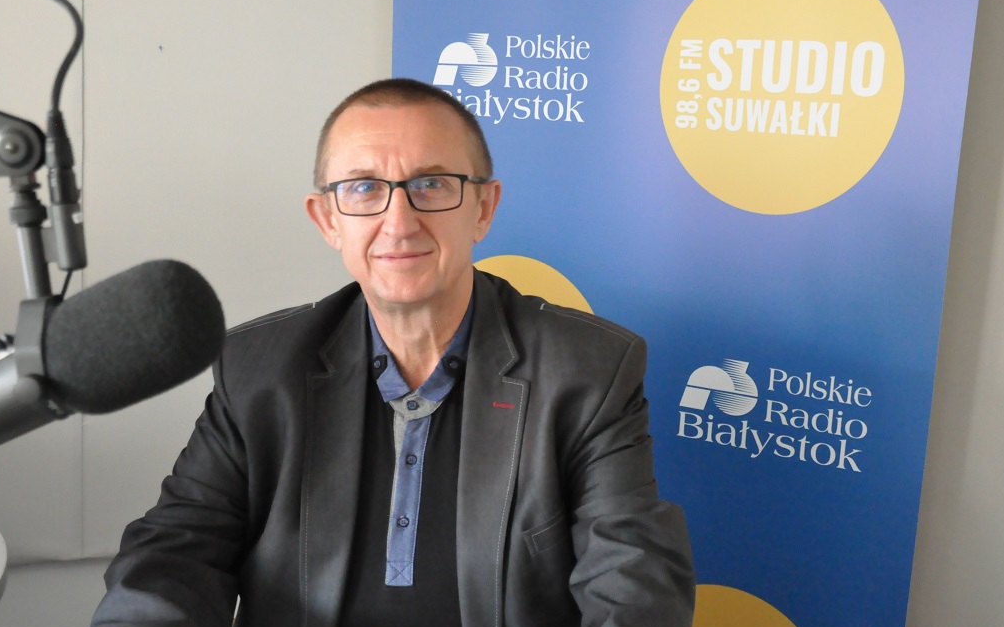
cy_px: 356
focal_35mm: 47
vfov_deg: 27.4
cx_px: 486
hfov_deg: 42.7
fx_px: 1286
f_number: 3.8
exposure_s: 1/25
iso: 3200
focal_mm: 24
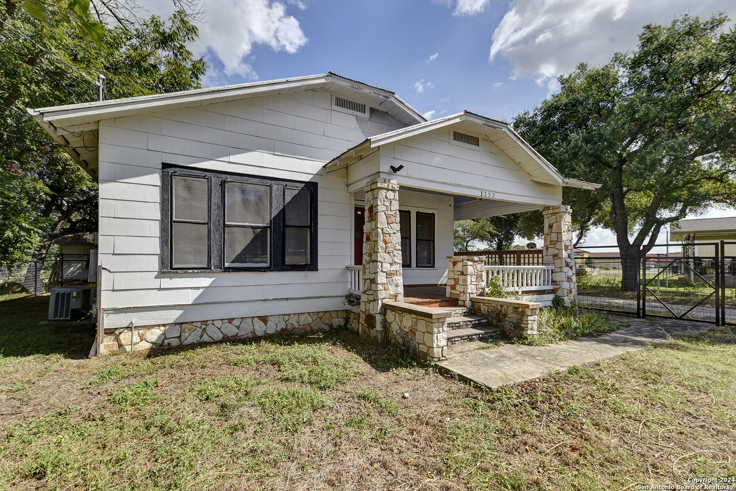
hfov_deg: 100.4
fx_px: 307
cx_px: 368
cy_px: 246
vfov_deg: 77.3
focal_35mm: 15
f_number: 8
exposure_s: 1/1000
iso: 400
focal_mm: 15
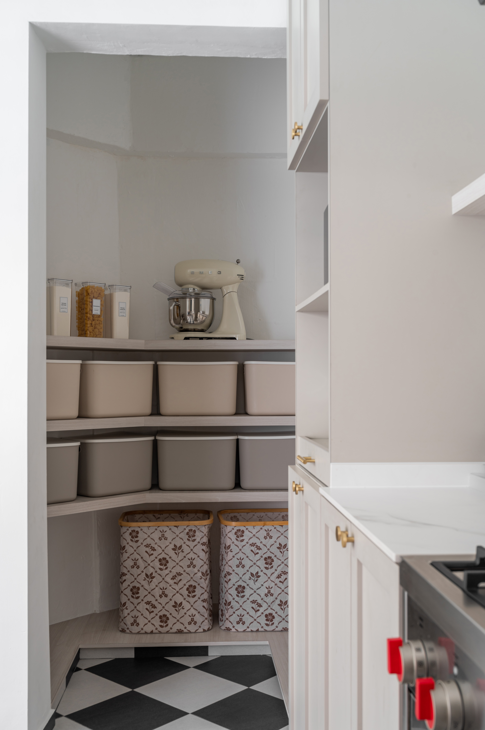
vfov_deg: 51.9
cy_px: 365
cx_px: 242
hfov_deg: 35.9
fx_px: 749
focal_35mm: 37
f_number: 9
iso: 100
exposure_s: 5
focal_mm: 37
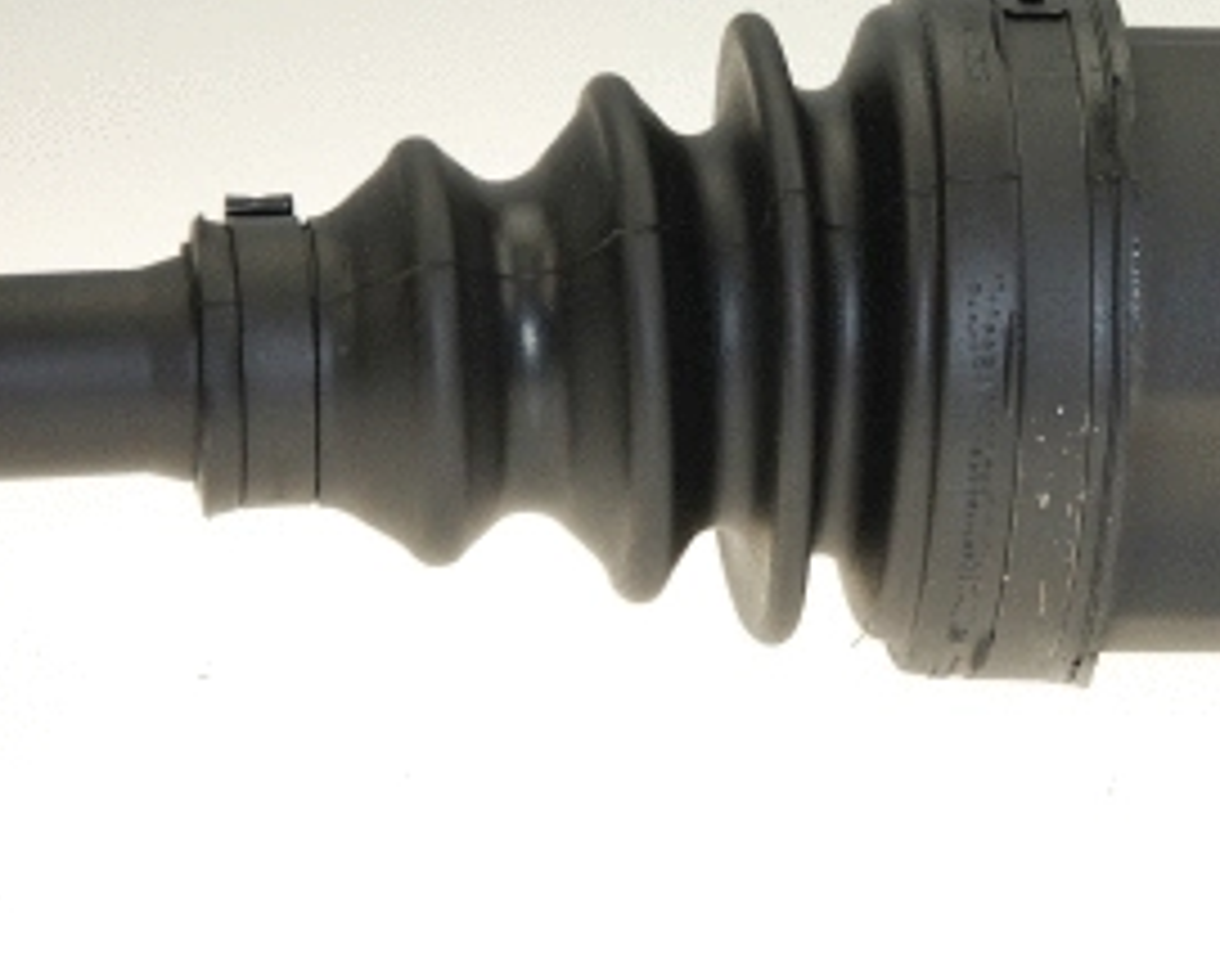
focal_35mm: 217
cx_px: 1143
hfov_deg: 8.9
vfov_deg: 7.1
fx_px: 7838
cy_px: 315
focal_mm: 70
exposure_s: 1/400
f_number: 5.6
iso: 400
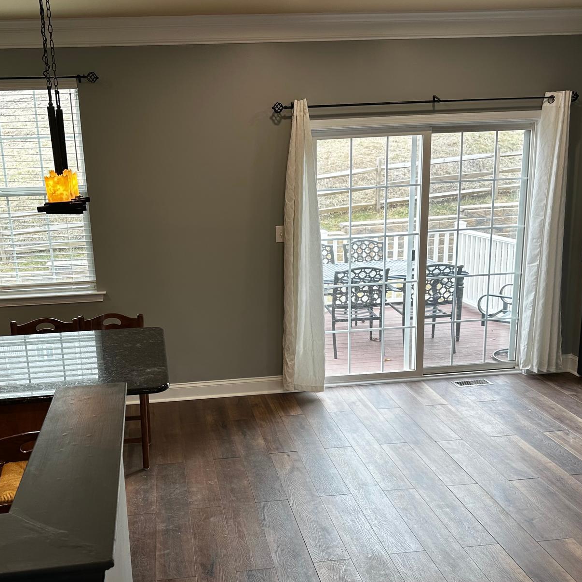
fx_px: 685
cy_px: 337
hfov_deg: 45.8
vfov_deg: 45.9
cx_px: 232
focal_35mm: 36
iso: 64
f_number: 1.78
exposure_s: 1/120
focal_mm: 6.86
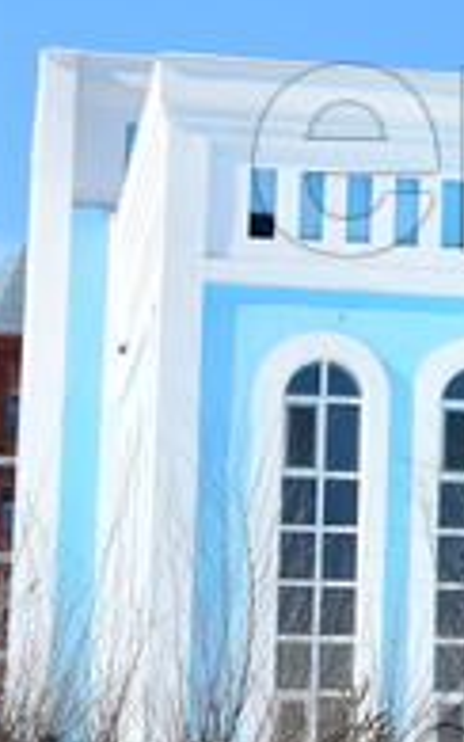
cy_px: 160
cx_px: 989
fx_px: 3862
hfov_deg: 6.6
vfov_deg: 10.9
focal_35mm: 191
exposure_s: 1/320
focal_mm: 28
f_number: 9
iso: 100
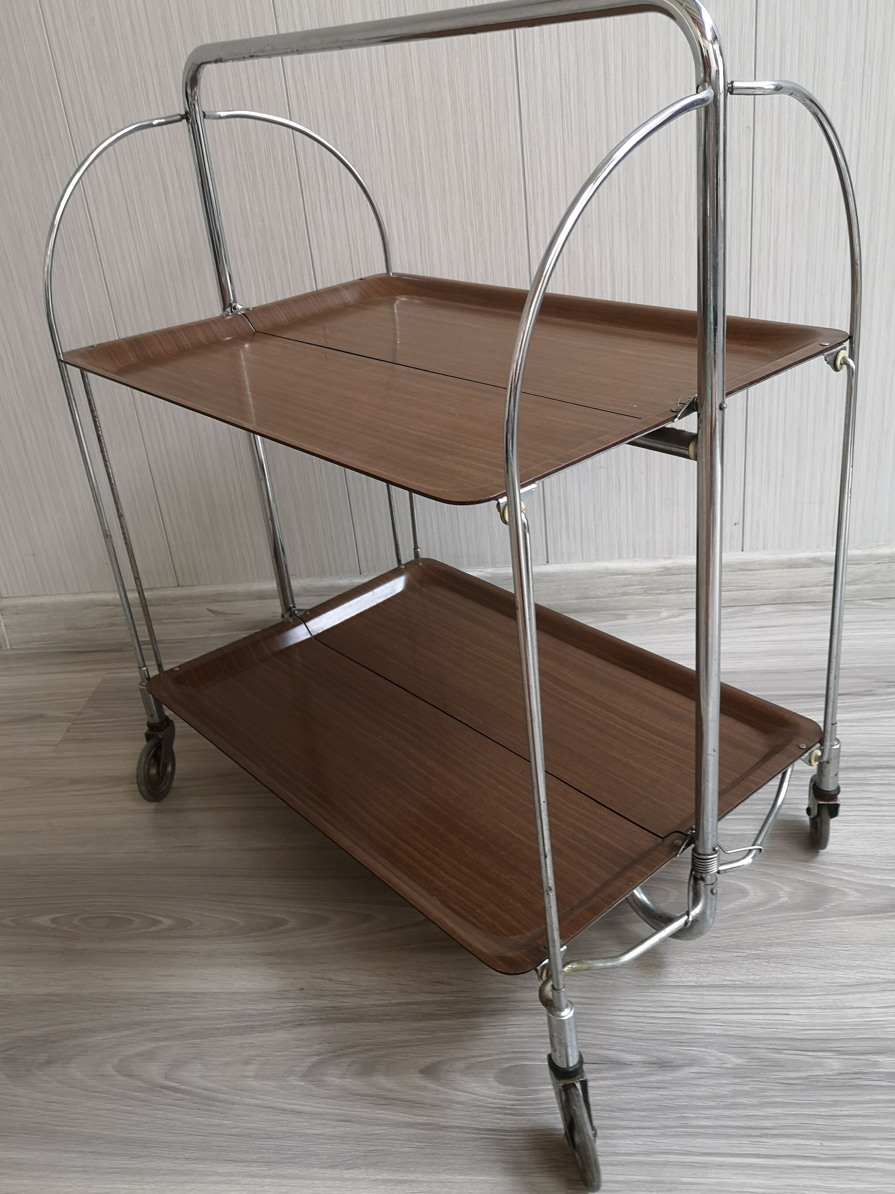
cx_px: 449
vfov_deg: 59.9
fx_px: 1034
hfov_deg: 46.8
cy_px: 568
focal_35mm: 30
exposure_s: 1/33.3
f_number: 1.8
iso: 200
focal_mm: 5.58
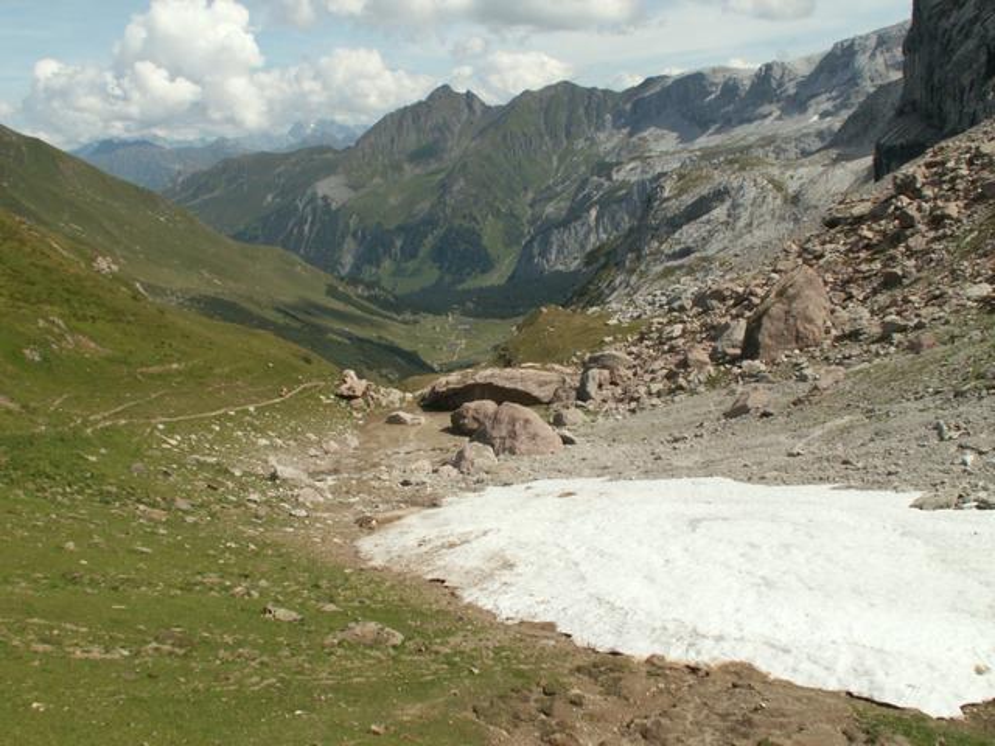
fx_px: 1006
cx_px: 498
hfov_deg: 52.6
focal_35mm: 35
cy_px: 373
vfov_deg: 40.7
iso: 50
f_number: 7.1
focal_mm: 5.86
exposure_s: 1/250
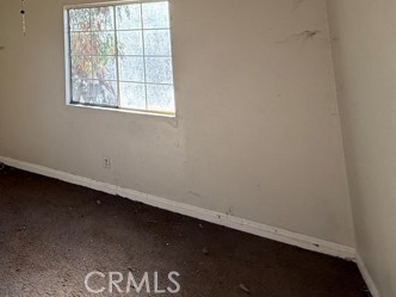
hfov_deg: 54.5
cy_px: 13
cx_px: 21
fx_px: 309
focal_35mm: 27
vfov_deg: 45.0
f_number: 2.2
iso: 64
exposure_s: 1/139
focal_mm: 2.22
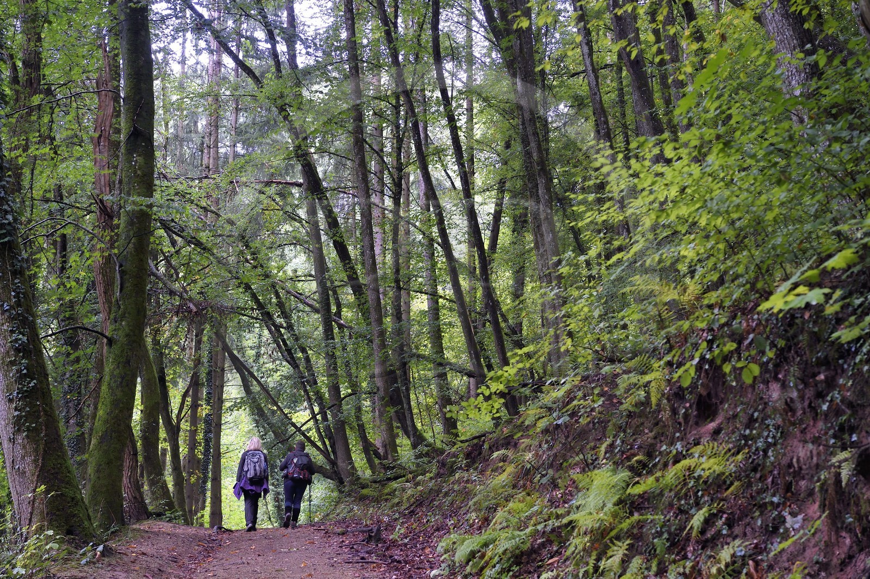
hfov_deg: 28.9
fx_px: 1690
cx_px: 435
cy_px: 290
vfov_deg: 19.4
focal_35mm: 70
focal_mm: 70
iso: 1600
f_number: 7.1
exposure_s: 1/60
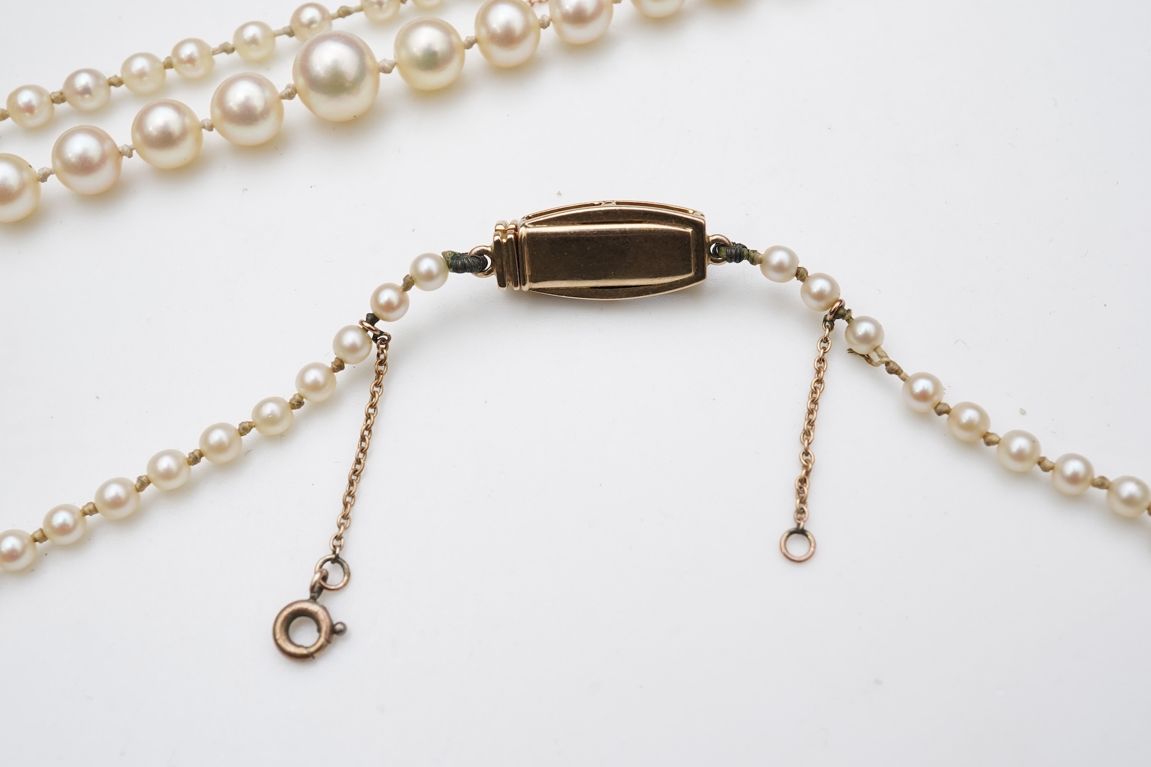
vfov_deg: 29.9
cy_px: 384
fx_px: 1439
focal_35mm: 45
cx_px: 576
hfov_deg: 43.6
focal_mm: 30
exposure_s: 1/125
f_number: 18
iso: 400
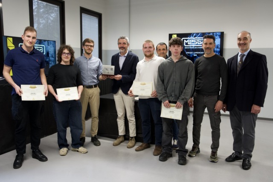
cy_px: 91
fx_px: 220
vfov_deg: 45.0
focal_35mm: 29
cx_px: 136
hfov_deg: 63.6
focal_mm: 29
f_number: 4
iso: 2500
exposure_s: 1/160
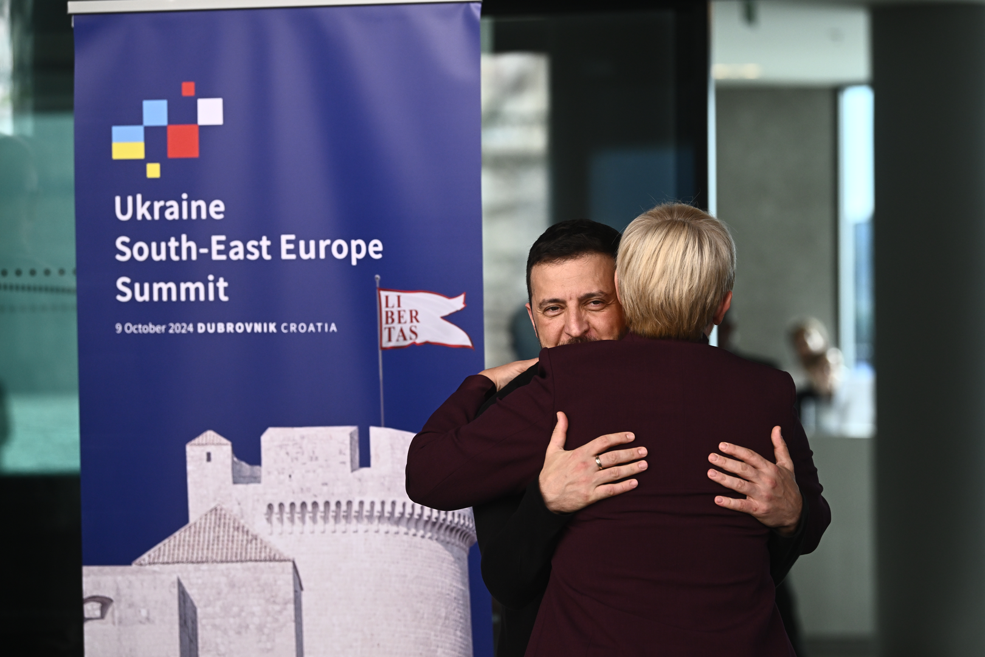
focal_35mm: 135
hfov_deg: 15.2
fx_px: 3693
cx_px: 492
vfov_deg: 10.2
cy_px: 328
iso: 1000
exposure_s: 1/2500
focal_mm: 135
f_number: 4
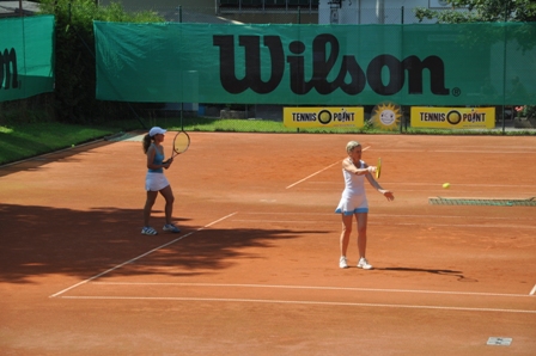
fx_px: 2343
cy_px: 178
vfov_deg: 8.7
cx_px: 268
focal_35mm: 158
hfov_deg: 13.0
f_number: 10
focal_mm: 105
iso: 200
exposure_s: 1/400
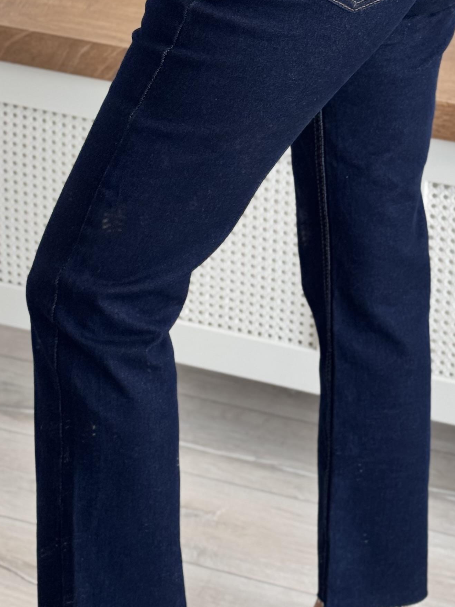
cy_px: 212
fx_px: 1927
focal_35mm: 110
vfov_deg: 17.8
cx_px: 284
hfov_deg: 13.5
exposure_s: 1/121
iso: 80
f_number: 1.78
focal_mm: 6.76
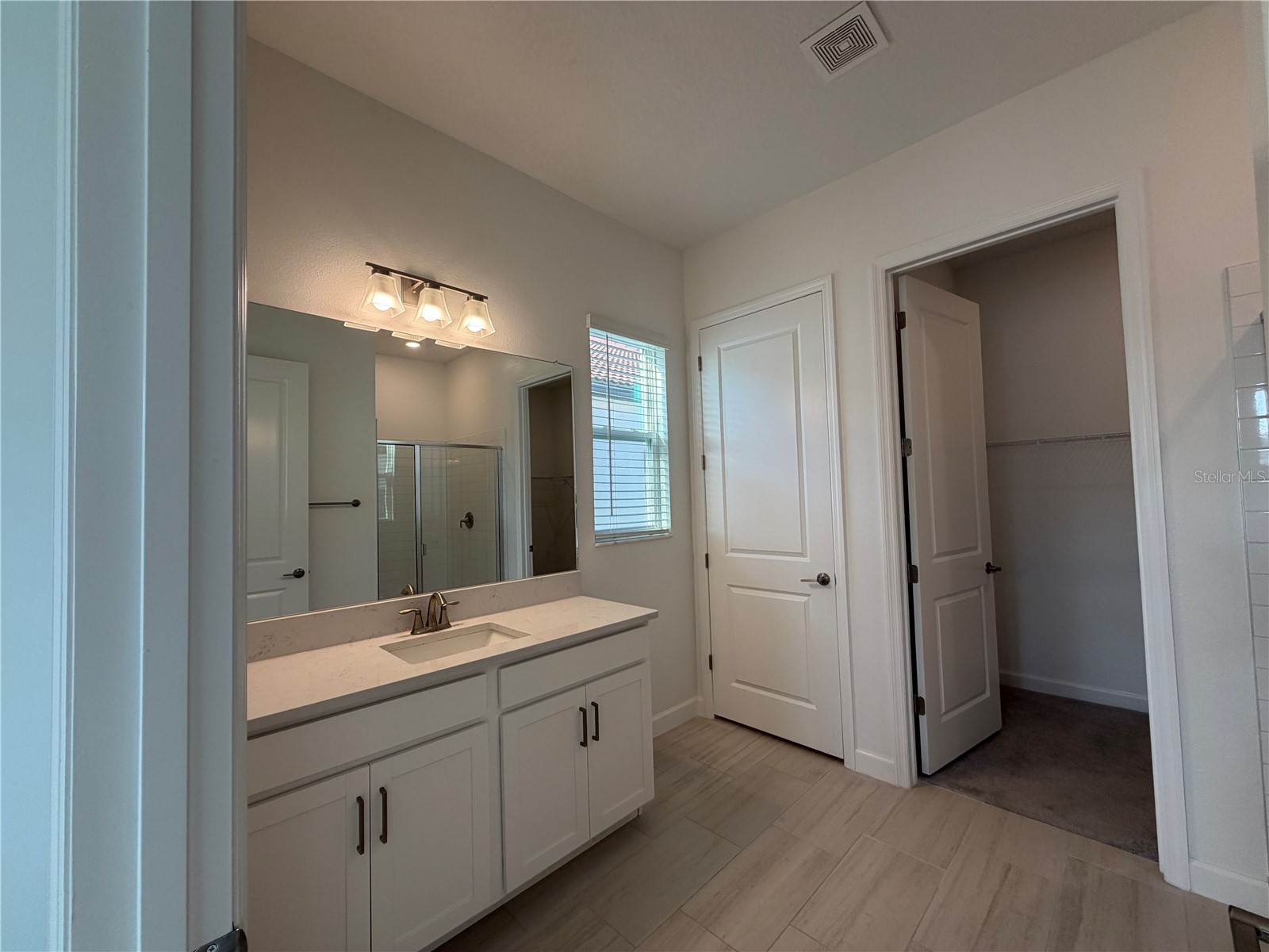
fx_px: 513
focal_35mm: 14
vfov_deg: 85.7
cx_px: 634
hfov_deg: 102.1
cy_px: 476
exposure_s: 1/120
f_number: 2.2
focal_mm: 2.22
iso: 100
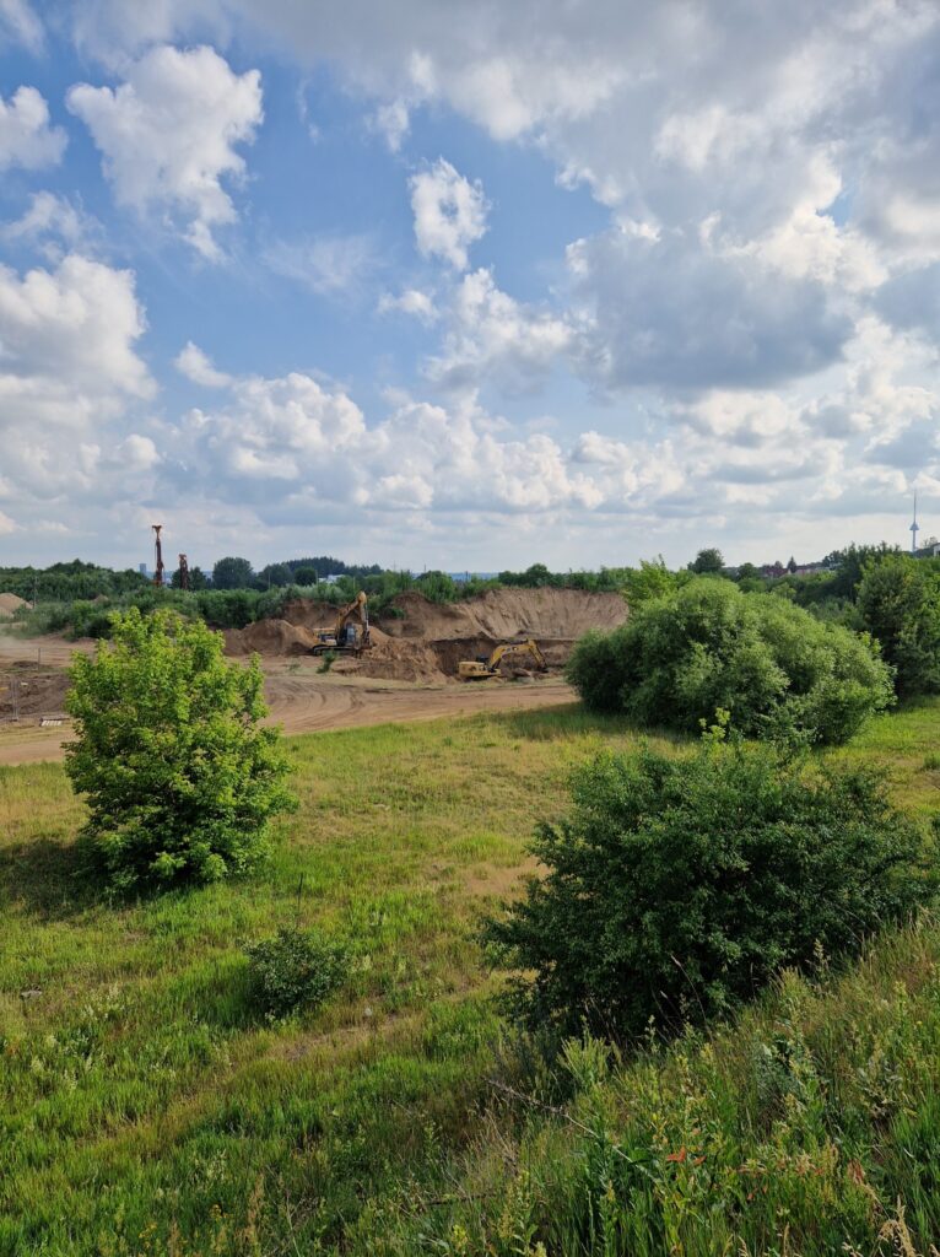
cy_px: 628
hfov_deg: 58.8
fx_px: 834
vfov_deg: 74.0
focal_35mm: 23
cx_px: 470
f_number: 1.8
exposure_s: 1/2728
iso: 50
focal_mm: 5.4
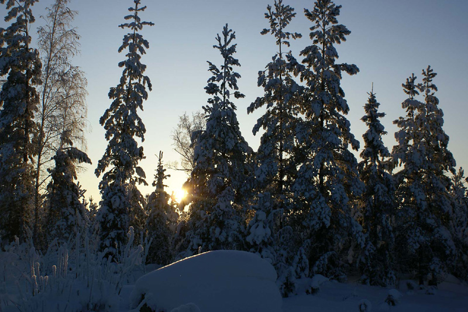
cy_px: 156
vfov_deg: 34.2
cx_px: 234
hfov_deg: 49.6
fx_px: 507
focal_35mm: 39
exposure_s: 1/320
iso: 100
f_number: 9
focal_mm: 26
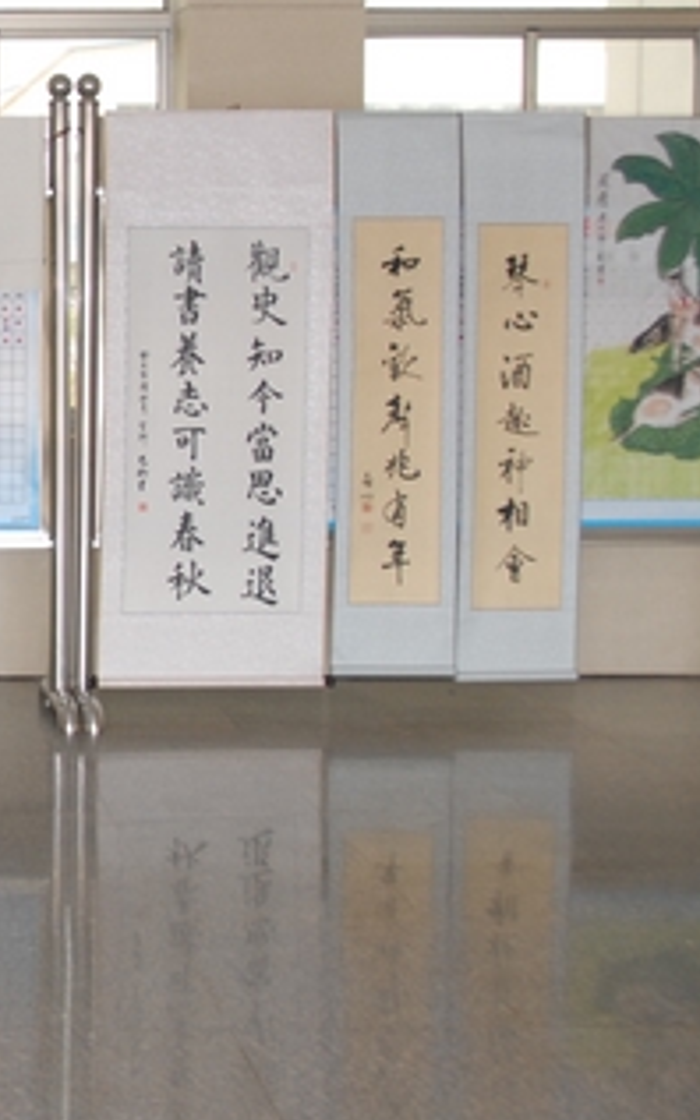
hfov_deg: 17.5
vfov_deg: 29.7
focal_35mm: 69
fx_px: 2107
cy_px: 433
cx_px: -262
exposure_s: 1/125
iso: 400
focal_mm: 22
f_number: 4
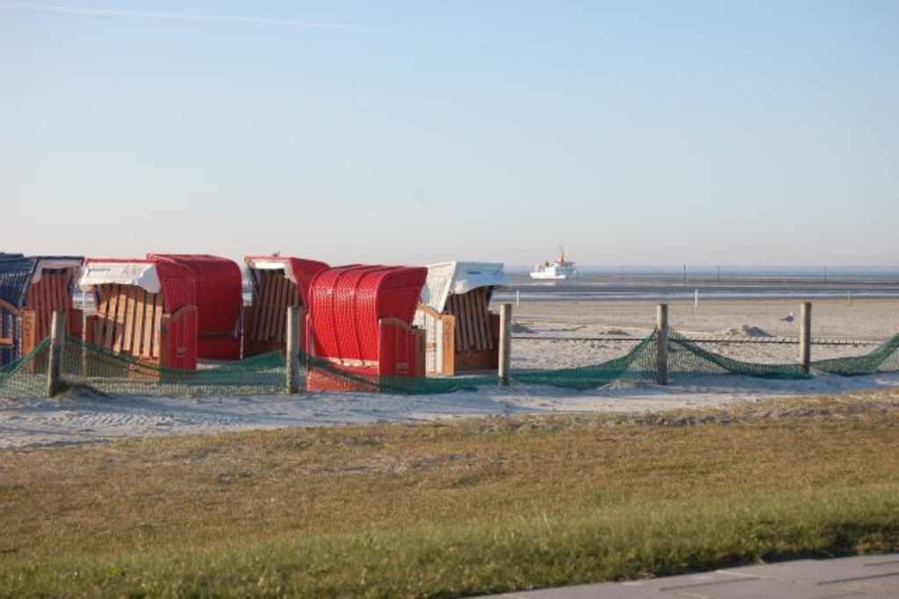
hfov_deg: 24.6
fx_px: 2059
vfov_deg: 16.5
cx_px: 450
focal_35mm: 82
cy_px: 300
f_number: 8
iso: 200
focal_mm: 55
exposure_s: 1/250
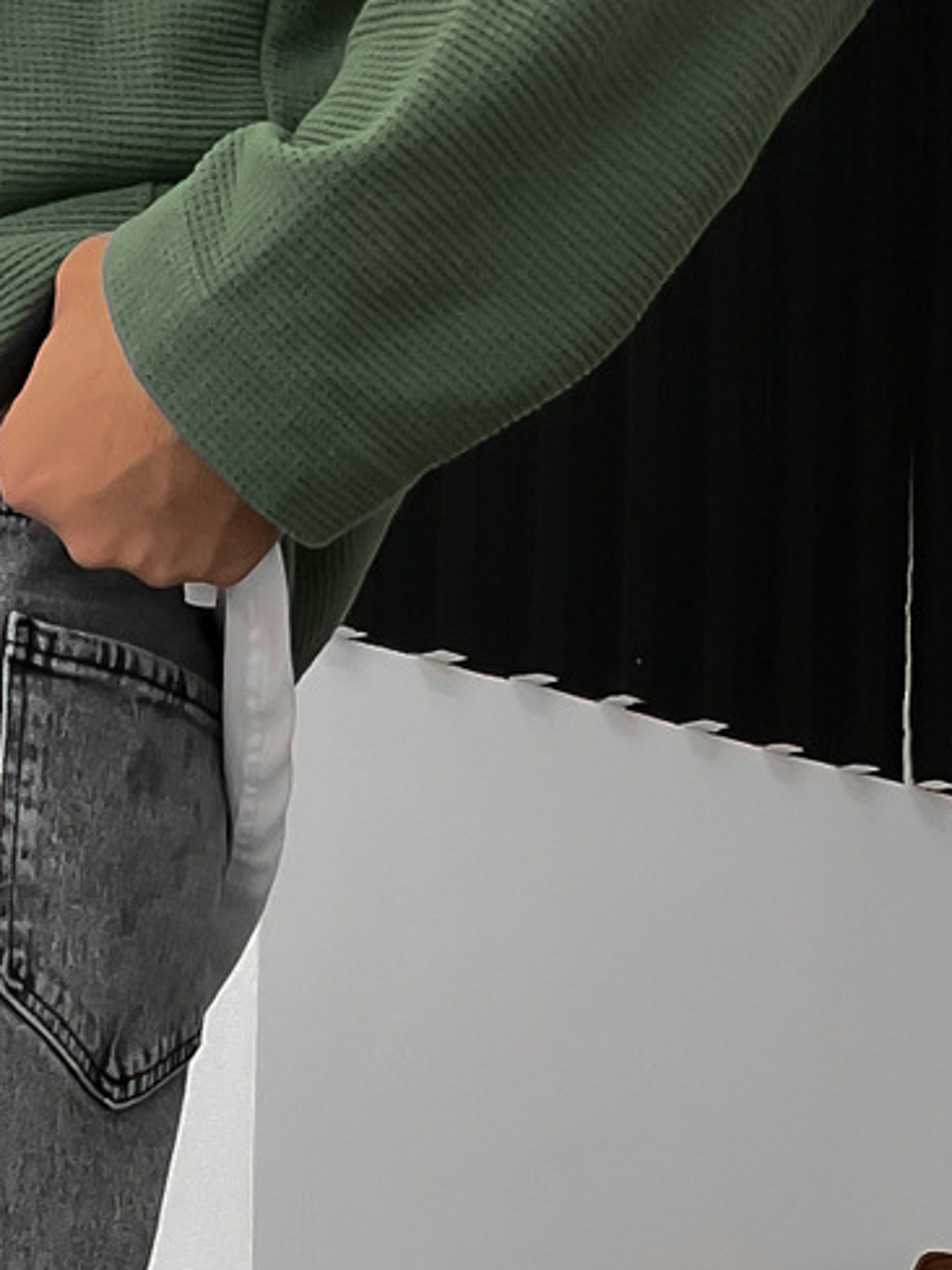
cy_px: 1733
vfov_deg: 18.9
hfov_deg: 15.1
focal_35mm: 95
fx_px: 3484
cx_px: -156
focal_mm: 3
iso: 50
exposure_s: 1/120
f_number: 1.8
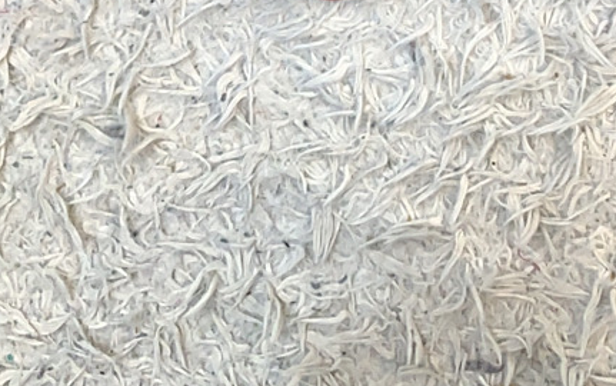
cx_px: 377
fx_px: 1159
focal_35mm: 69
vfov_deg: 16.3
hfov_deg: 29.7
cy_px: -277
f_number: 1.8
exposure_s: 1/100
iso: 64
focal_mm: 4.25
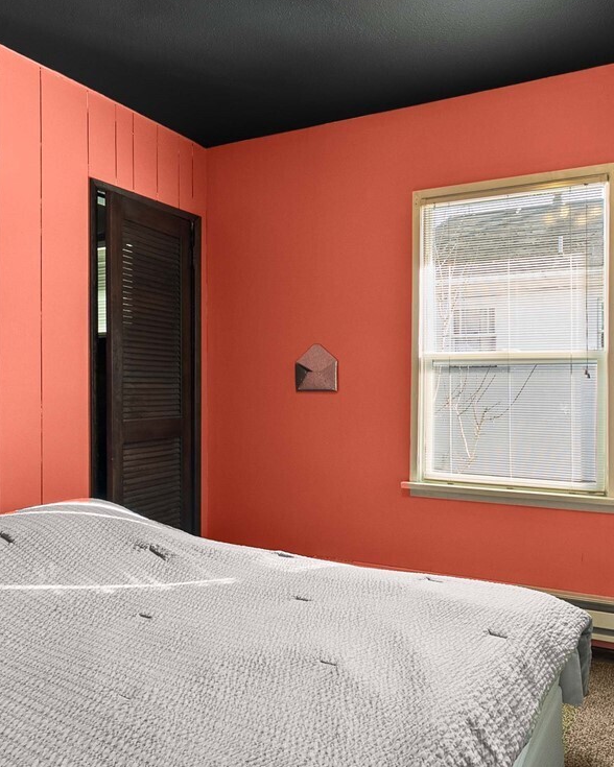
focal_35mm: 26
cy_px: 409
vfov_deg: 66.0
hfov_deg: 54.1
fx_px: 591
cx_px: 396
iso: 1000
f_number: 7.1
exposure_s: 1/10
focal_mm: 12
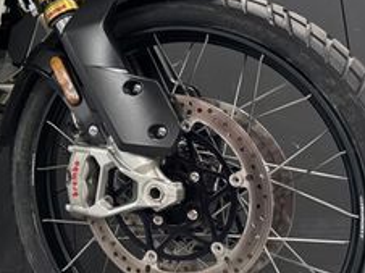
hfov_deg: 25.8
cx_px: -63
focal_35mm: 68
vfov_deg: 20.8
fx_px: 716
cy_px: -8
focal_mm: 6.76
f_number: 1.78
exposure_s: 1/100
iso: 200
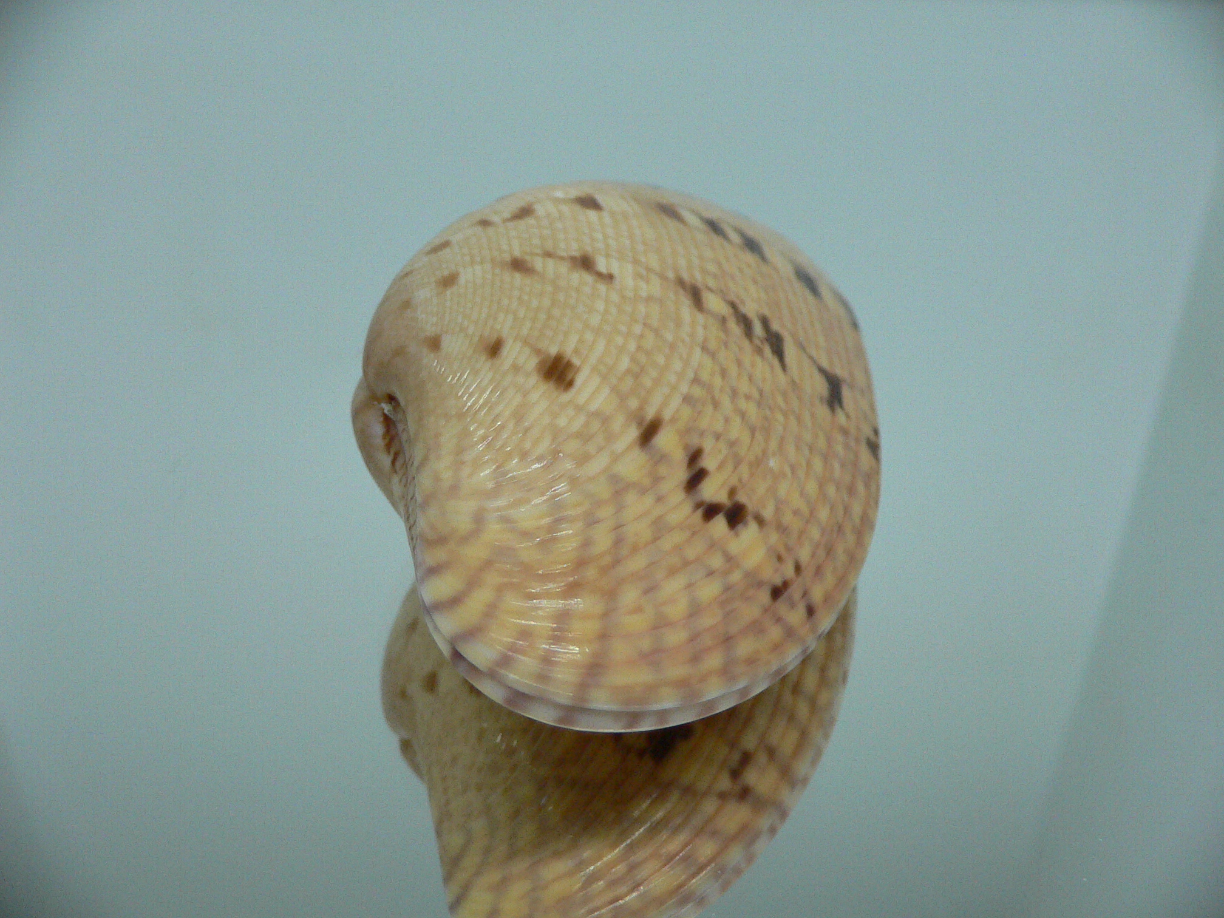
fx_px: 1238
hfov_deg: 52.6
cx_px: 612
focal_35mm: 35
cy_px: 459
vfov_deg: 40.7
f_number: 2.8
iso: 200
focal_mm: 4.6
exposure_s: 1/60
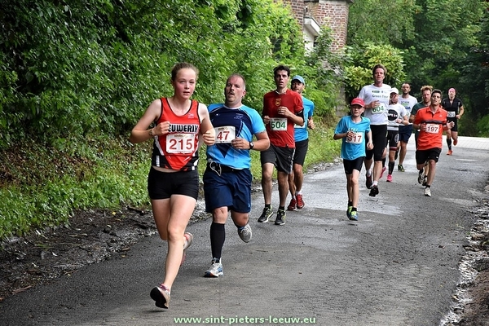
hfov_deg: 13.0
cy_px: 163
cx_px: 244
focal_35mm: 158
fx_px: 2139
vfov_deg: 8.7
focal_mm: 105
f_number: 5.6
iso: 1100
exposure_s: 1/500
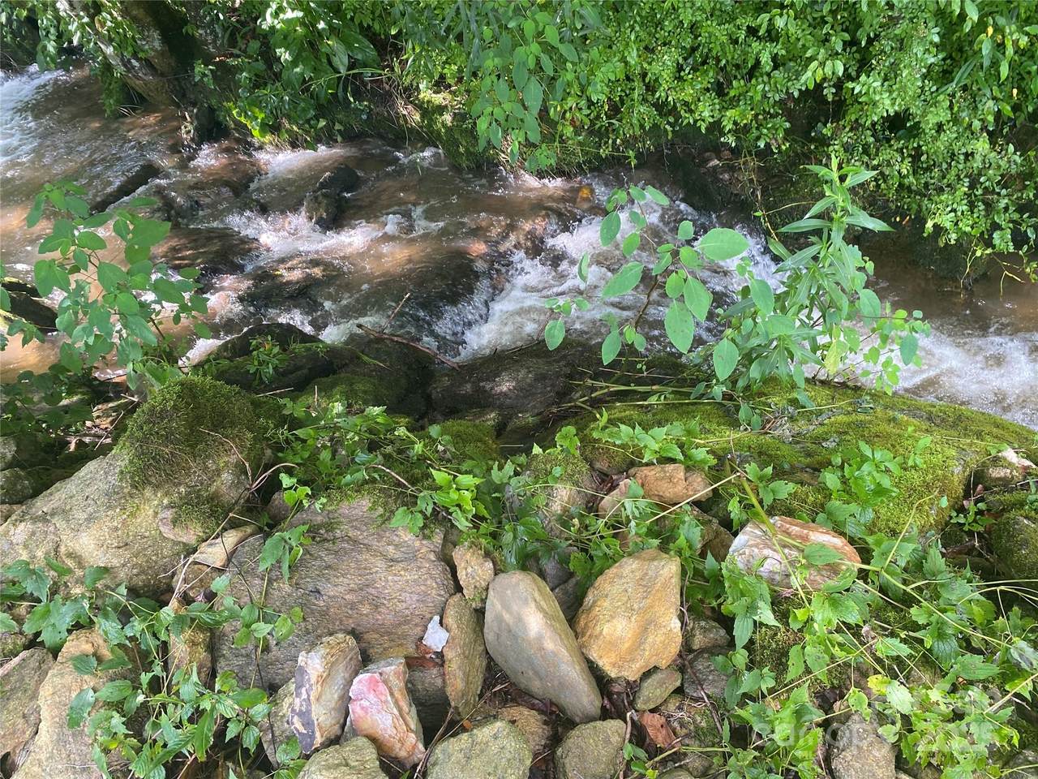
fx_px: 780
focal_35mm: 26
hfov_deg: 67.3
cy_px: 390
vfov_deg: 53.1
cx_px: 519
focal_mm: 4.25
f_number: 1.8
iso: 100
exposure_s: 1/122
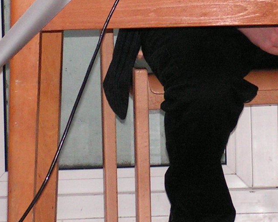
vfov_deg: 5.4
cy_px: -104
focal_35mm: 283
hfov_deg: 6.8
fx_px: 2329
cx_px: 276
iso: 200
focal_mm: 15.1
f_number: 3.3
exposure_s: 1/100
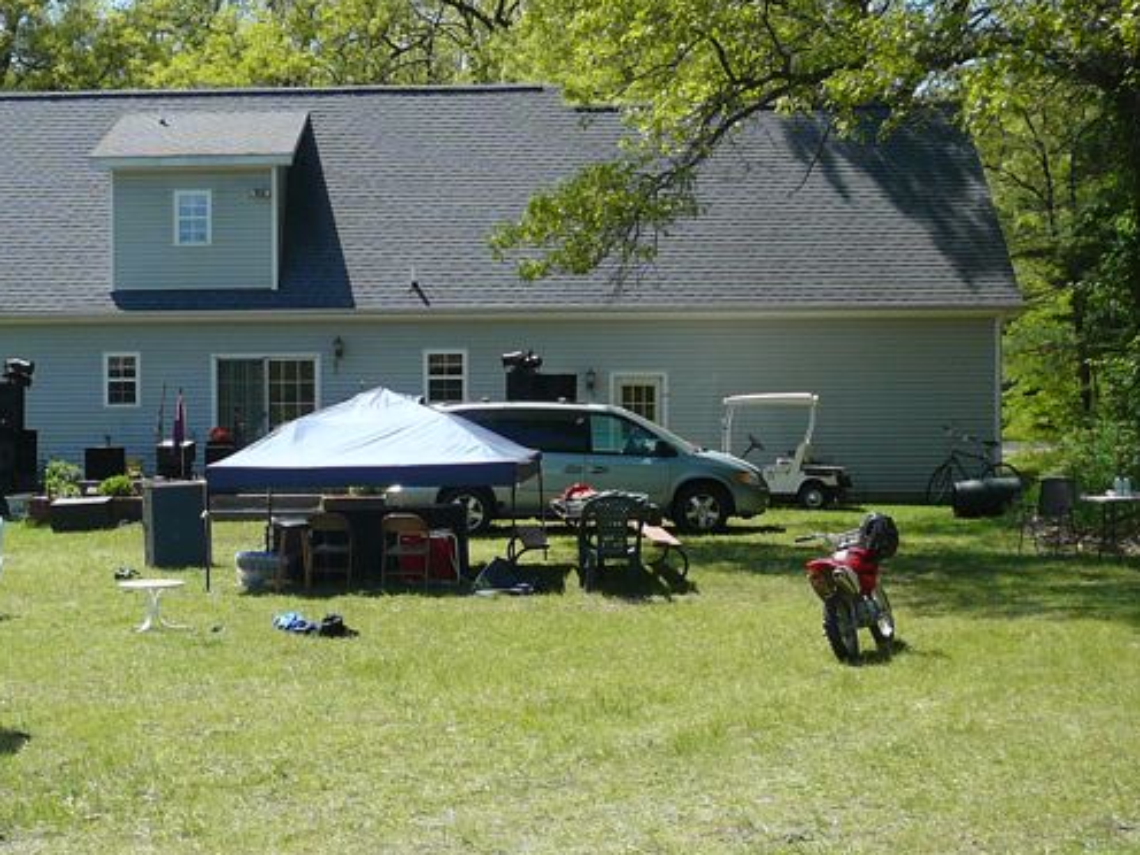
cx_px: 329
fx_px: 1976
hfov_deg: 31.8
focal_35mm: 60
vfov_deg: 24.4
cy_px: 499
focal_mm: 5.2
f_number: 2.8
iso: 80
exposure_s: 1/800
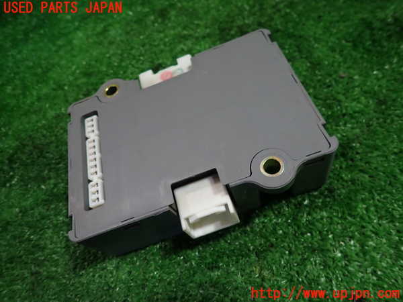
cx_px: 202
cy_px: 151
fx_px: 291
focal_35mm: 25
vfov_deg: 54.9
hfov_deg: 69.4
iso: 200
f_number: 2
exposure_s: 1/60
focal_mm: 4.5
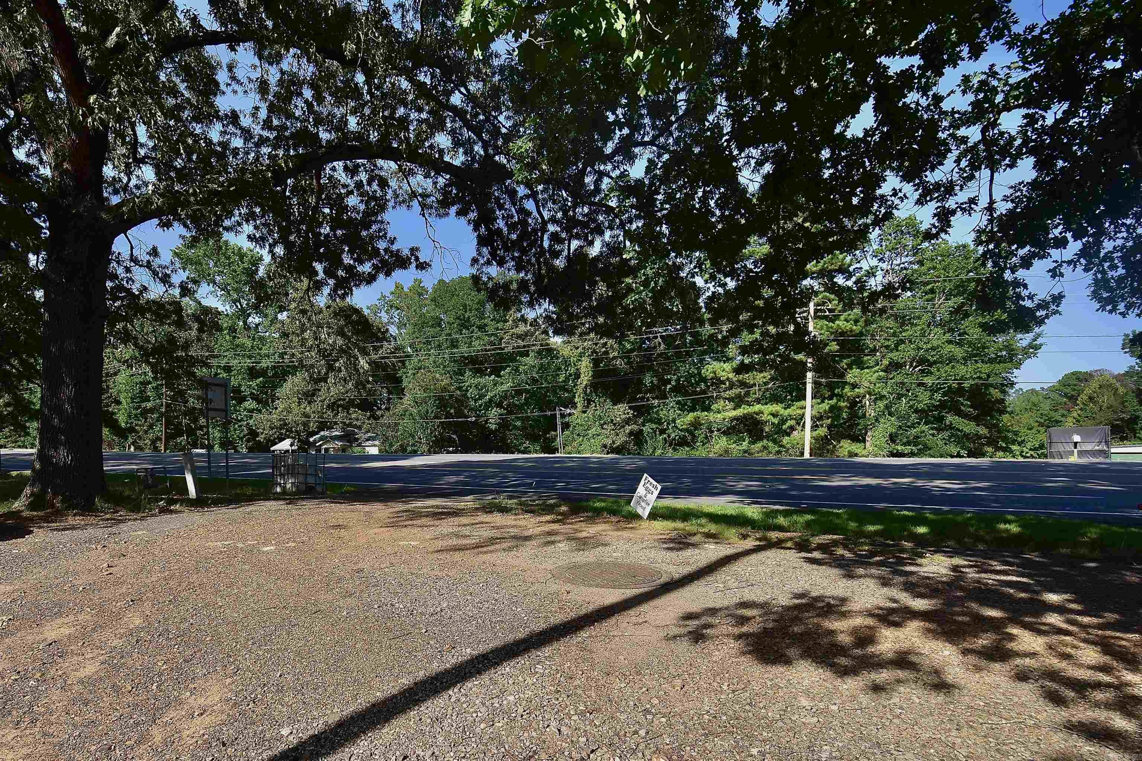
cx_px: 571
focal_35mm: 15
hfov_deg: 100.4
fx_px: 476
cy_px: 380
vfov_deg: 77.3
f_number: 11
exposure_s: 1/320
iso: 400
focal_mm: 10
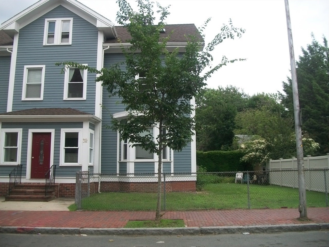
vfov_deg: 44.2
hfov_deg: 56.8
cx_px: 164
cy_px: 124
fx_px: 304
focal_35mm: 32
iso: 80
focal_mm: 5.7
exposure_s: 1/640
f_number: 2.9
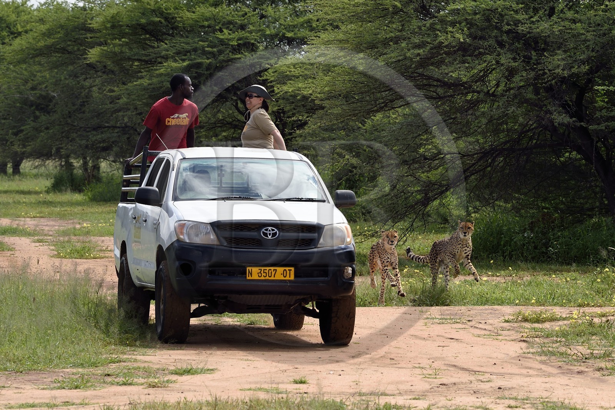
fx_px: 3416
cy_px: 205
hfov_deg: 10.3
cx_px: 308
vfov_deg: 6.9
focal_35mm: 200
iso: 400
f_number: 10
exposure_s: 1/640
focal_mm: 200
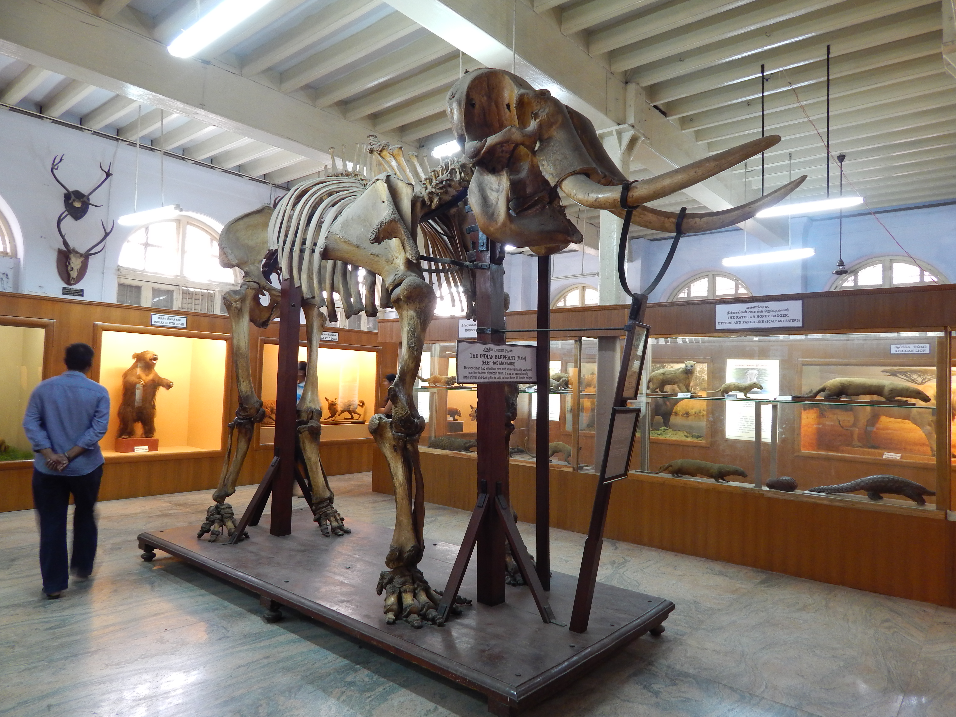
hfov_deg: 73.9
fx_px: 635
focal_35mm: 23
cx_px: 478
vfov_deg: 58.9
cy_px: 358
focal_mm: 4
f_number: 3
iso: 200
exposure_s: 1/6
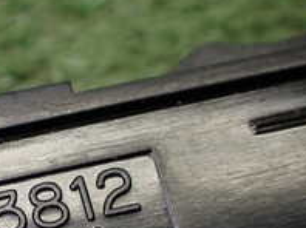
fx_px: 803
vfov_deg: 15.9
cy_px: 228
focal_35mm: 91
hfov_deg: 21.2
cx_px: 49
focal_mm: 5.4
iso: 200
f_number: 2.3
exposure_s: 1/125
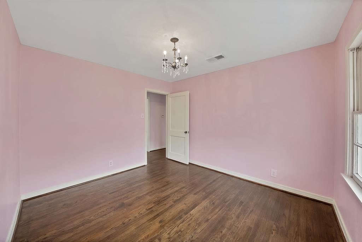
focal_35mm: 12
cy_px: 121
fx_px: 121
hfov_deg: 112.6
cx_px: 181
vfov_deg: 90.1
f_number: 9
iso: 640
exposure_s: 1/5
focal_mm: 12
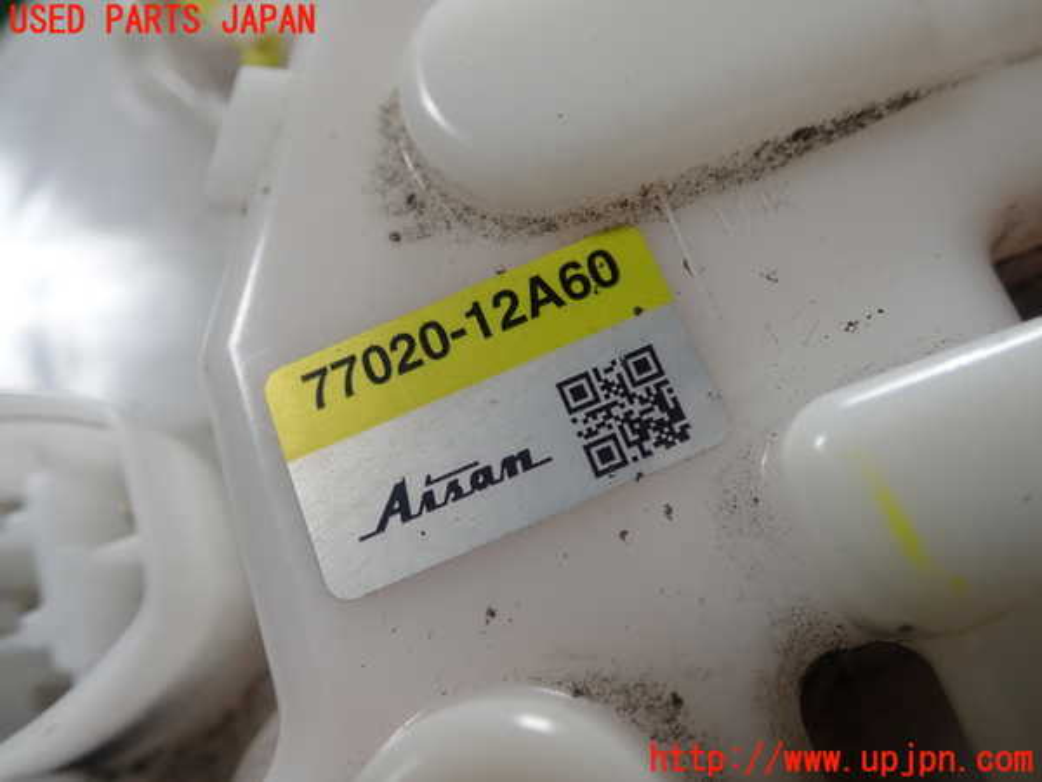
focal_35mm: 30
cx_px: 521
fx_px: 903
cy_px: 391
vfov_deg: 46.8
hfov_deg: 60.0
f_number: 2.3
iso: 125
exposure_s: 1/125
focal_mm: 5.5
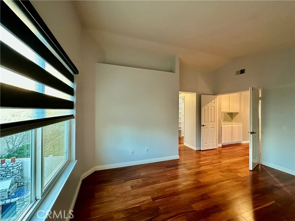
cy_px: 110
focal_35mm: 14
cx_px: 148
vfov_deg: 85.6
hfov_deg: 102.1
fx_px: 119
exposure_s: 1/60
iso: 640
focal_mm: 2.22
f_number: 2.2
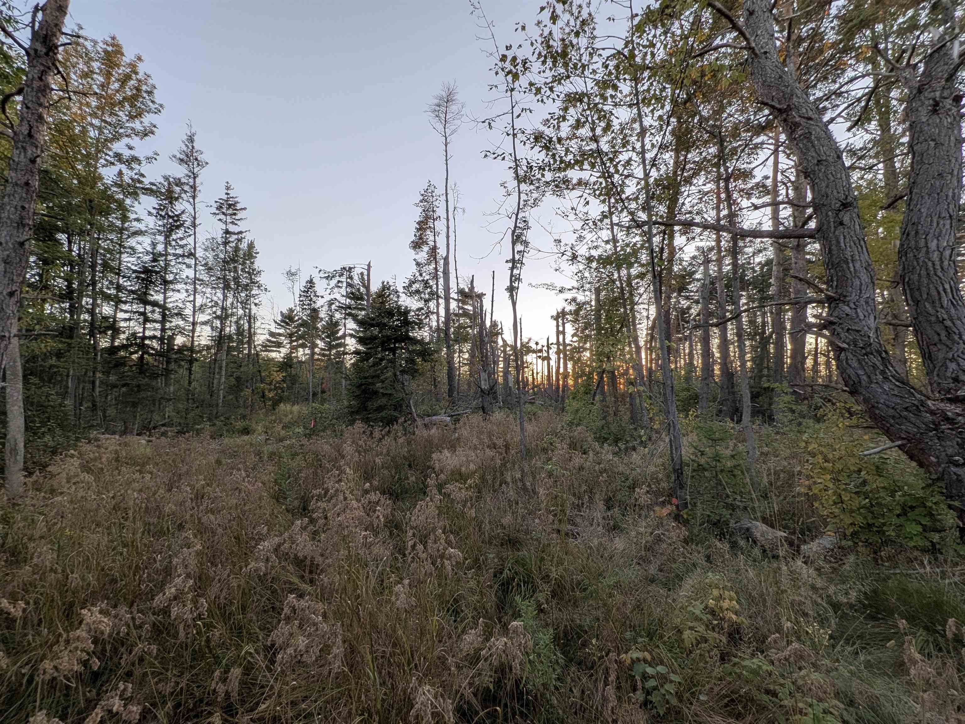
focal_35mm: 13
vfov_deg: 89.9
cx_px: 482
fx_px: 362
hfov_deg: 106.2
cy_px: 362
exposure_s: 1/129
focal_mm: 1.54
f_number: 2.2
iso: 30
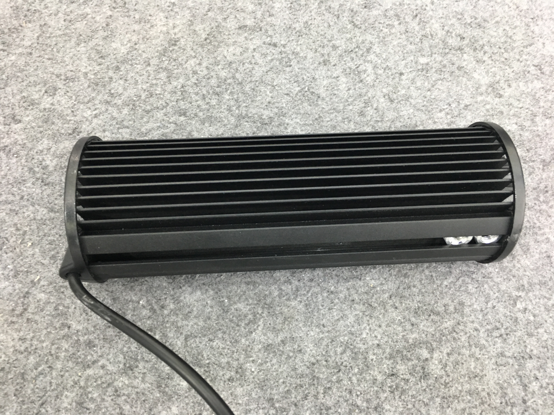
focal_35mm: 29
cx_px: 277
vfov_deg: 48.2
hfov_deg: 61.7
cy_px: 208
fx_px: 464
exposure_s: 1/33
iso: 160
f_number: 2.2
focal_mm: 4.15
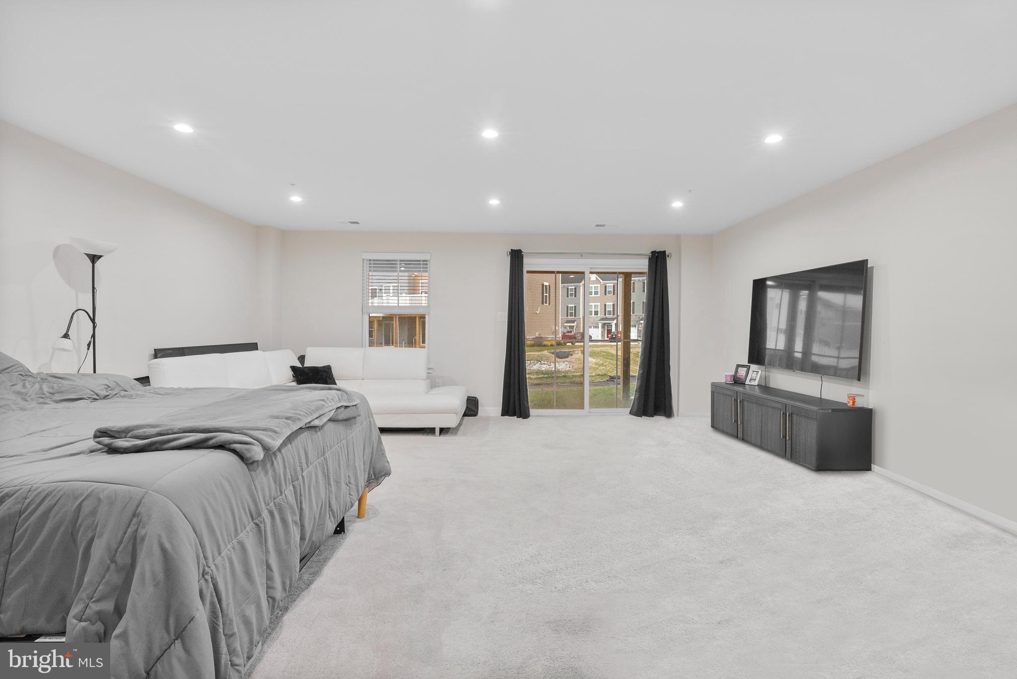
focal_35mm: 16
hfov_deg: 96.7
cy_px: 340
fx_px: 452
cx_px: 508
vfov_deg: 73.8
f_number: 8
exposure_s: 1/20
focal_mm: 16
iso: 2500
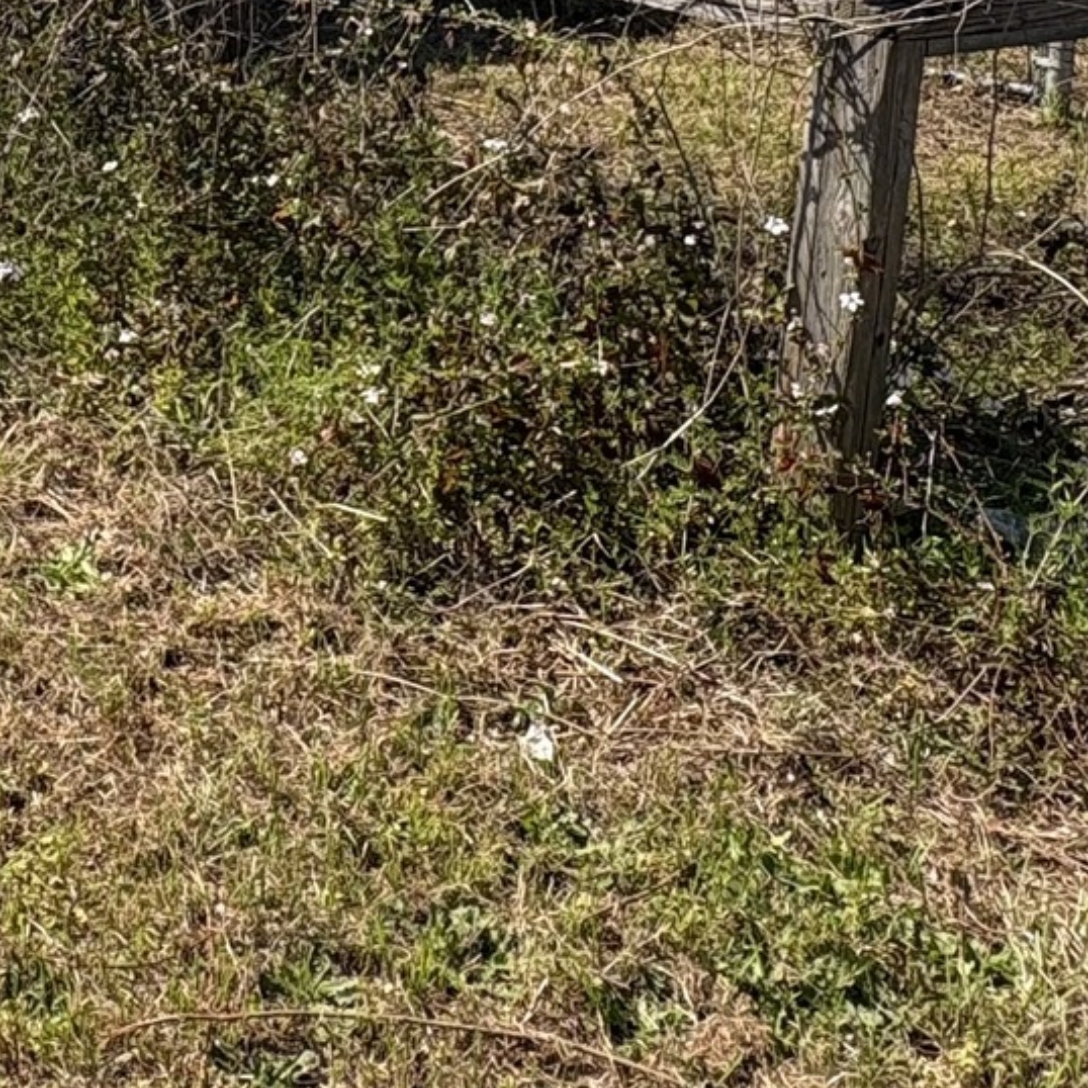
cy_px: -154
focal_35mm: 53
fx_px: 1885
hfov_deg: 30.1
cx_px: 12
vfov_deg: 28.7
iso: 64
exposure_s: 1/1346
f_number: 2.2
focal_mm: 2.22
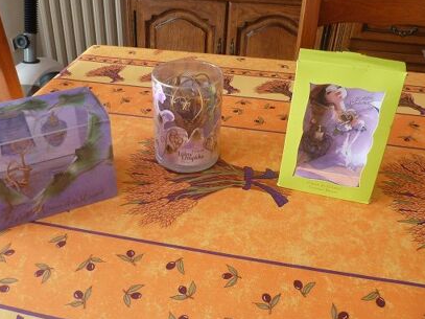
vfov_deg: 42.9
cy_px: 158
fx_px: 405
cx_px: 184
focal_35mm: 33
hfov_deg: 55.2
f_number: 2.8
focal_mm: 5
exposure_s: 1/30
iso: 100
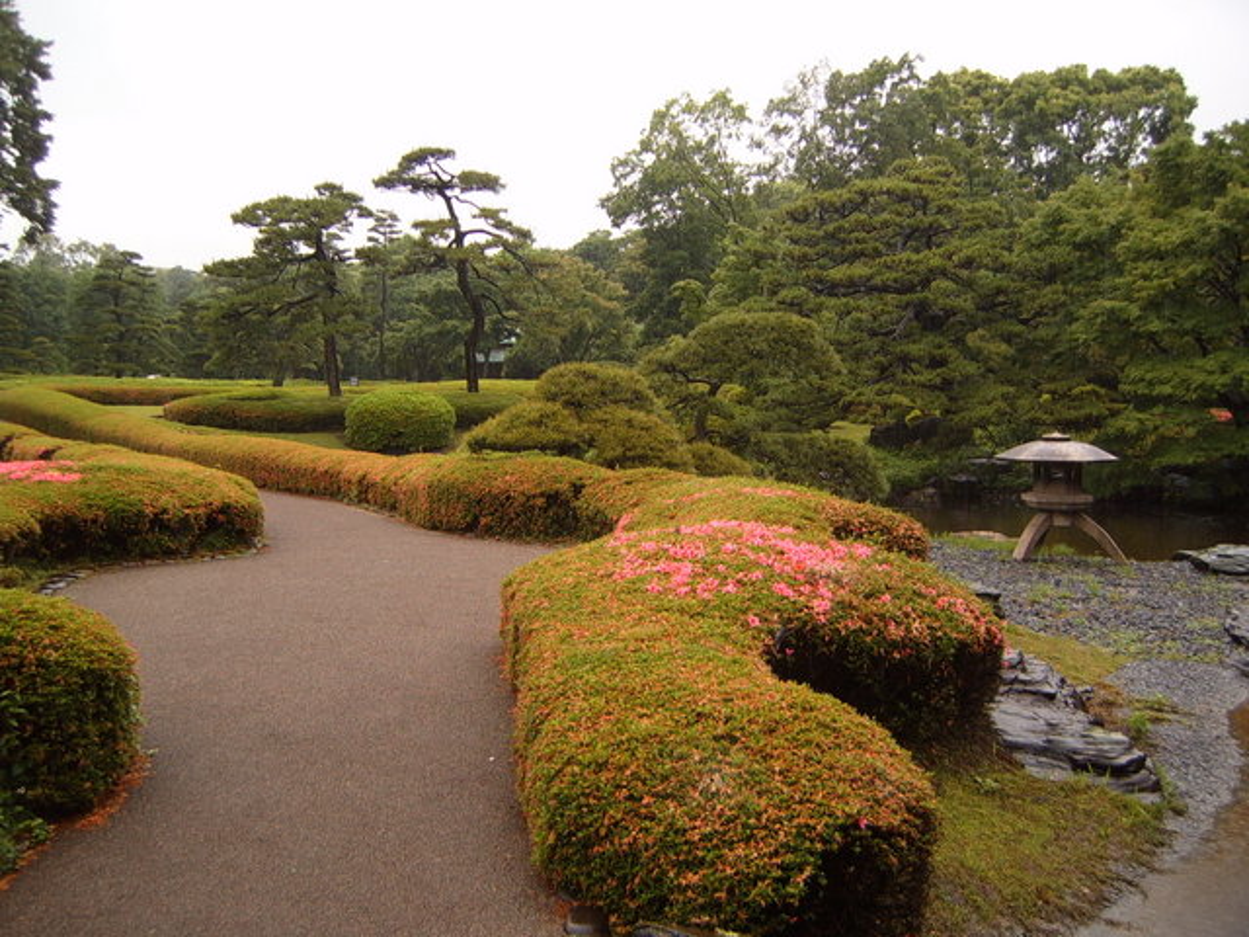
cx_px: 624
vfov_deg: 38.7
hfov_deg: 50.1
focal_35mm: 37
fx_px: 1335
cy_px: 468
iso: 63
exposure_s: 1/125
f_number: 2.9
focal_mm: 6.2
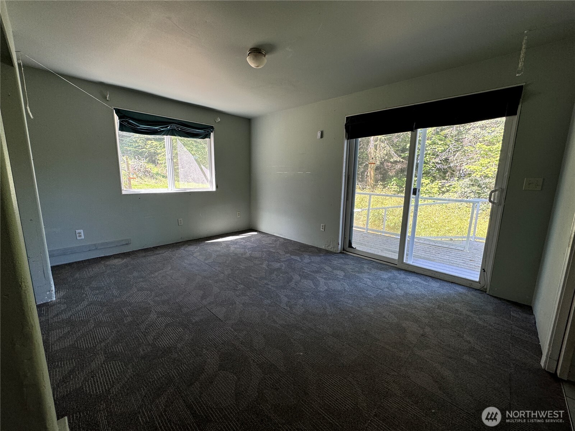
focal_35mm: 14
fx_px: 233
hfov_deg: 102.1
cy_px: 216
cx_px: 288
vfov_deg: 85.7
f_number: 2.2
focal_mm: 2.22
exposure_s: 1/99
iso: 125
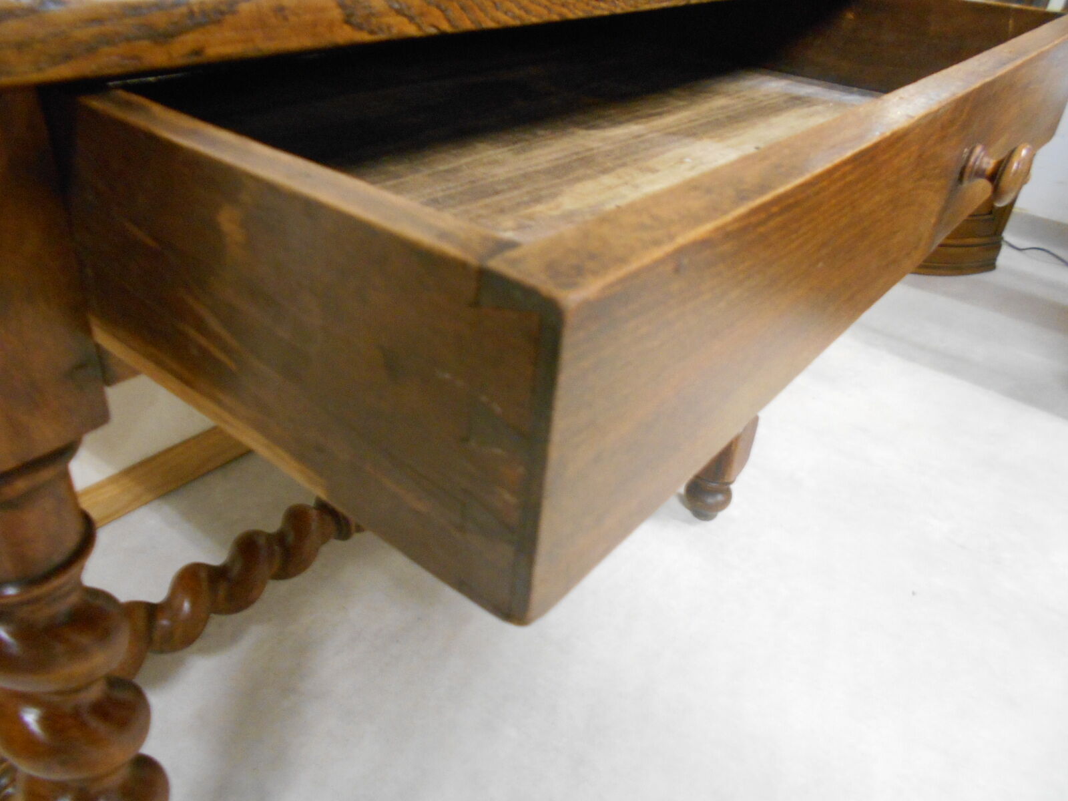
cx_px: 534
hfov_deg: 67.3
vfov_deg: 53.1
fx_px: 802
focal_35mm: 26
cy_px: 400
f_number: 3.2
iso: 500
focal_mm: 4.6
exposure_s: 1/8
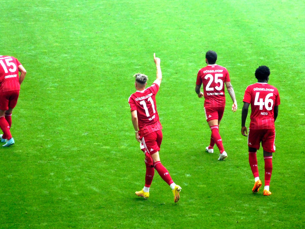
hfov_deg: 6.4
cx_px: 167
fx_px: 2714
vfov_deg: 4.8
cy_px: 102
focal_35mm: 308
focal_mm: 44.6
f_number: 5.7
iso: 400
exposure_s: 1/250
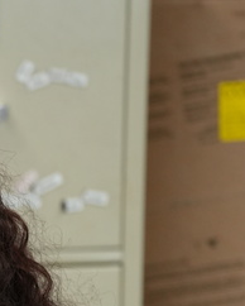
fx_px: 7188
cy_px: 410
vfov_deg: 2.4
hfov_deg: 1.9
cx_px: -273
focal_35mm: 794
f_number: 4
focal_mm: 200
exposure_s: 1/200
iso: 2000
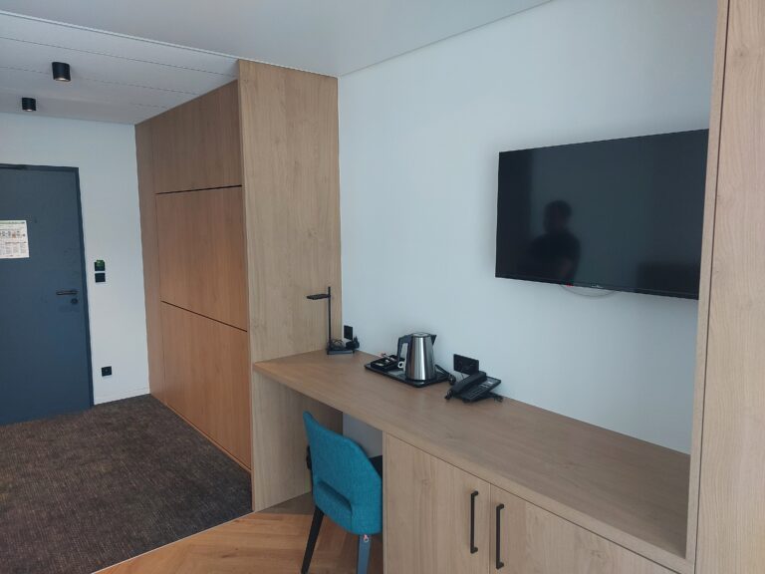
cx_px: 382
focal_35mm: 24
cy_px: 287
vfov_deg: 56.8
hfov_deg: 71.6
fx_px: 530
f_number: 1.8
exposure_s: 1/50
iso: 160
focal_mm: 5.23
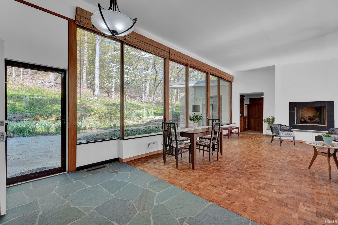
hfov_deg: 96.7
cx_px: 169
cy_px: 112
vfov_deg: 73.7
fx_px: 150
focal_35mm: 16
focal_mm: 16
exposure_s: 1/8
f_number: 8
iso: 100
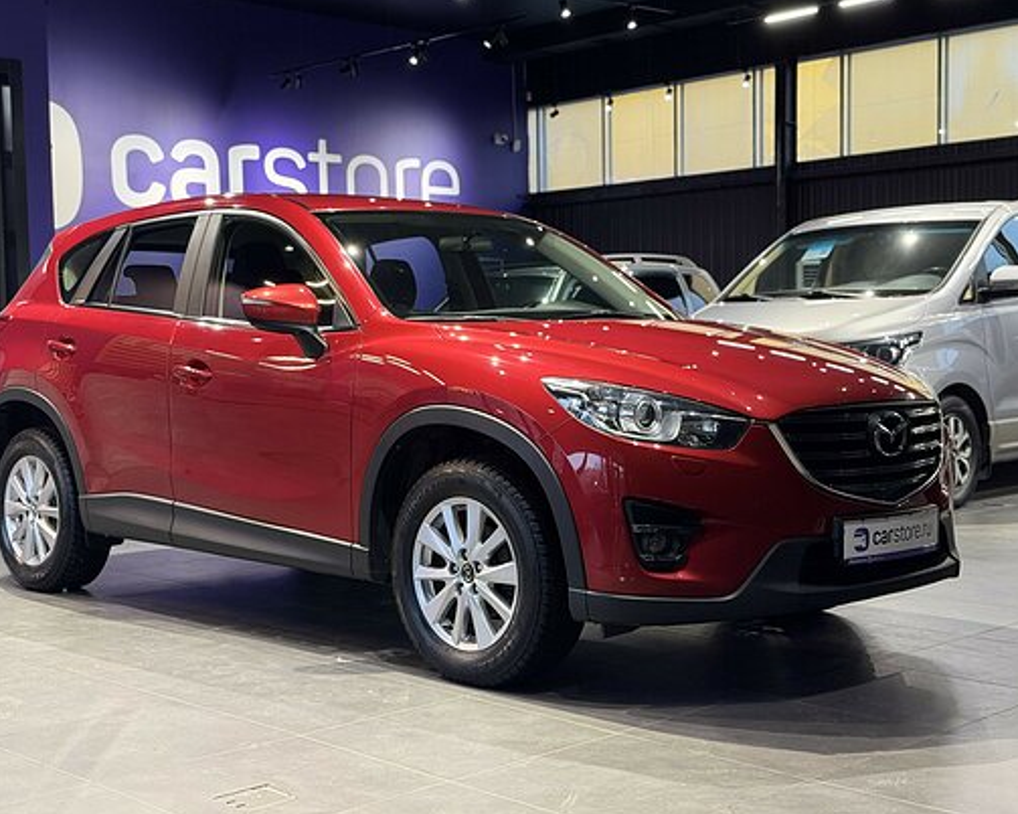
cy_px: 407
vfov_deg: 29.7
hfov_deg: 36.7
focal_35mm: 51
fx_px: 1536
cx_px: 482
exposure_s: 1/50
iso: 250
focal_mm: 6.76
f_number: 1.78
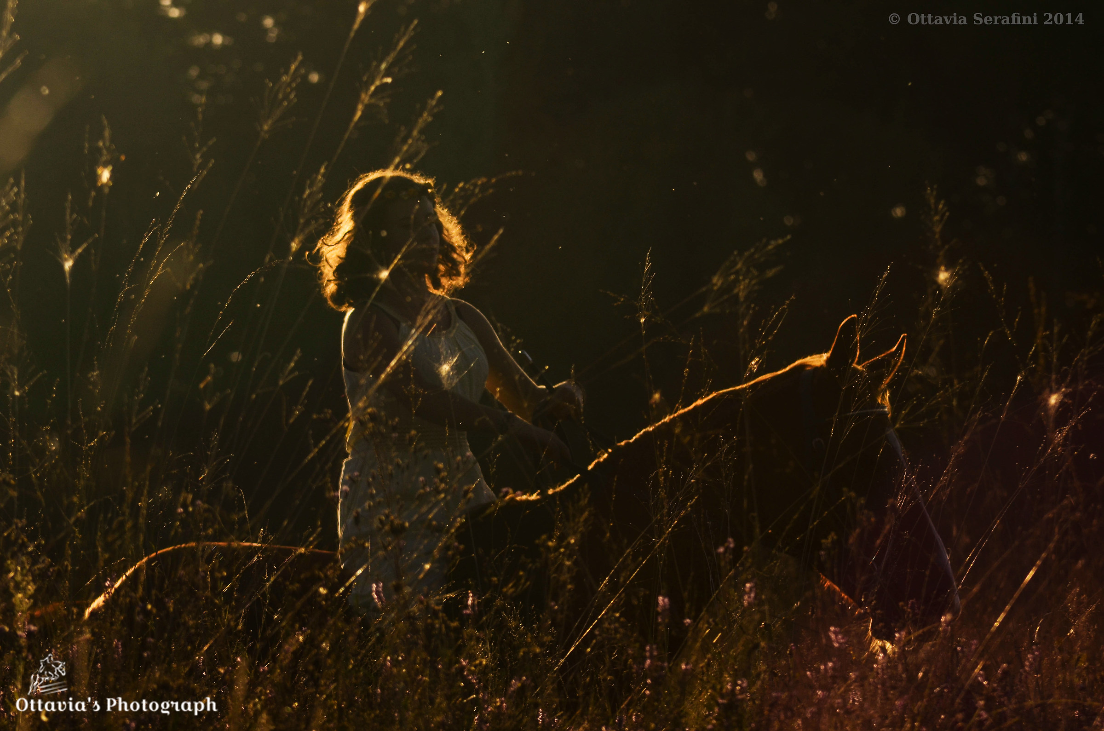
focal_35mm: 315
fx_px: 9639
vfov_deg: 4.3
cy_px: 366
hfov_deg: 6.6
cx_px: 552
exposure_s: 1/1000
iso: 200
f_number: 10
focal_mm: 210
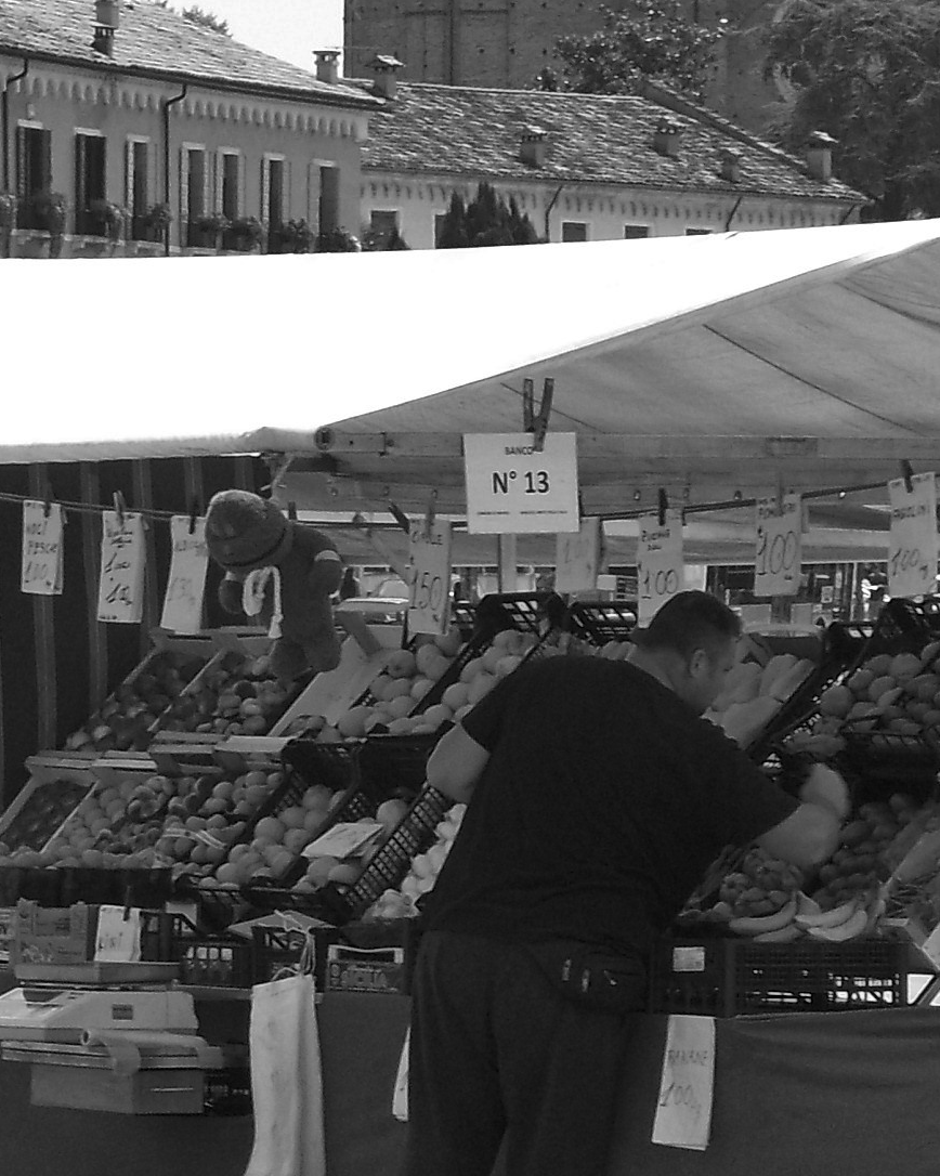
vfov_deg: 6.8
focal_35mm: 286
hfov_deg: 5.4
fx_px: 9951
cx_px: 232
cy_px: 825
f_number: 6.8
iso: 80
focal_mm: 20
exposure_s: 1/160
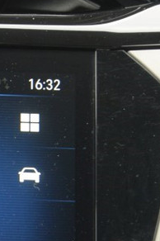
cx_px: -208
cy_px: 194
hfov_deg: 8.1
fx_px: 1056
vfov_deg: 13.0
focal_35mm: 158
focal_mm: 30
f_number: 4.2
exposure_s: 1/60
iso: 640
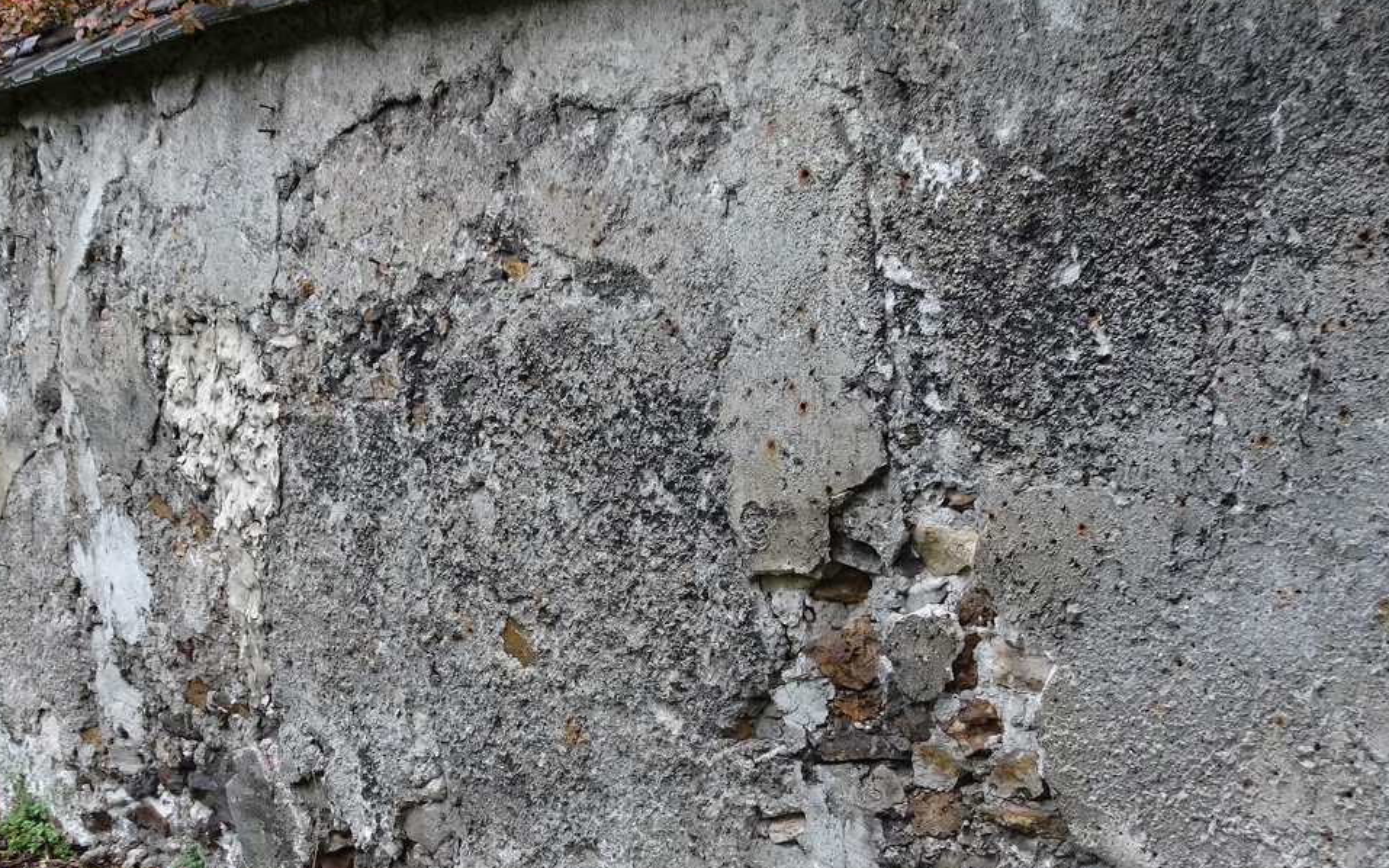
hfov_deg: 45.2
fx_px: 1666
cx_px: 653
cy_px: 607
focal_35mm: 44
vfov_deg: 28.9
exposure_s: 1/30
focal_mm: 4.1
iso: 200
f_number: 3.5
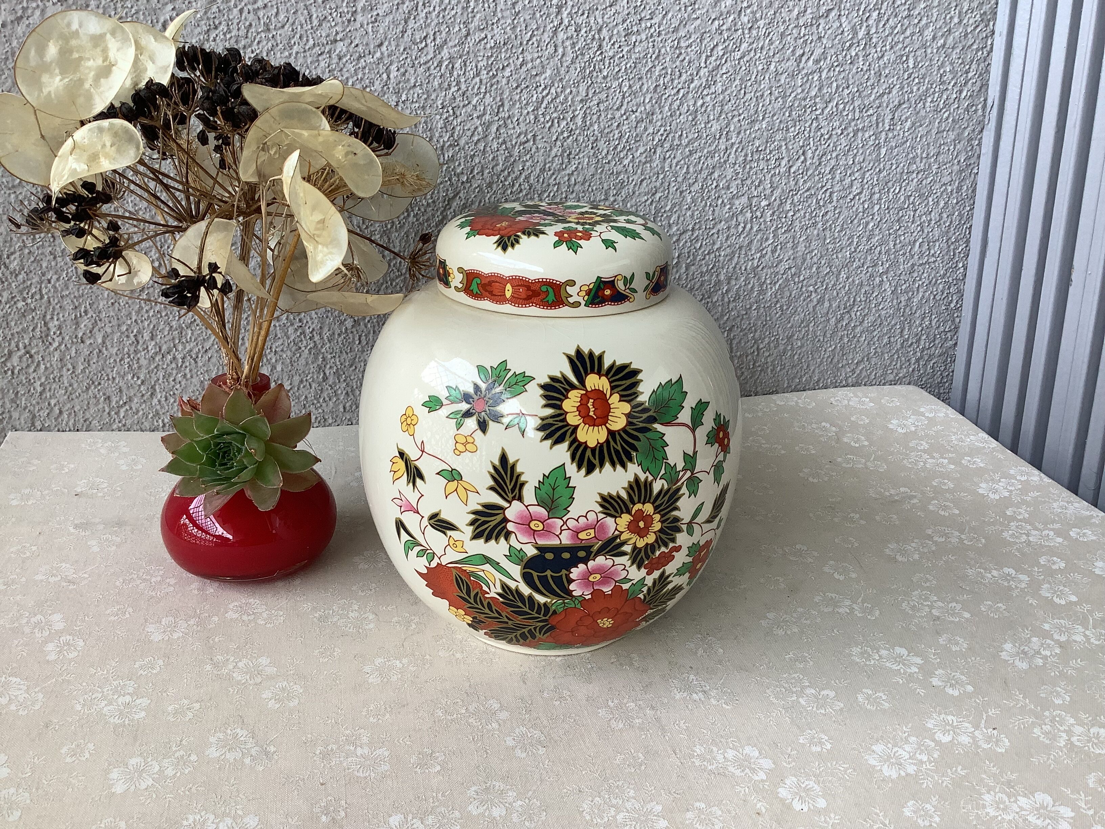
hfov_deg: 58.4
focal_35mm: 31
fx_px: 990
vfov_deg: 45.4
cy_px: 414
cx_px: 552
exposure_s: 1/120
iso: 40
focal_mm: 3.3
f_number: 2.4
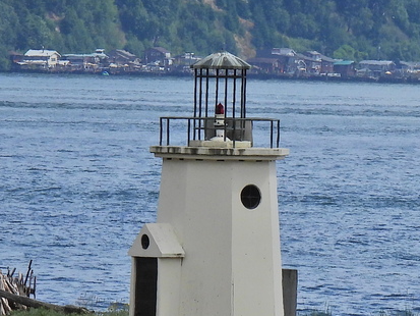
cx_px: 553
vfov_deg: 1.5
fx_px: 12027
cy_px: 105
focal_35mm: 991
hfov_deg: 2.0
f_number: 5
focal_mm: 57.1
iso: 100
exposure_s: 1/1600
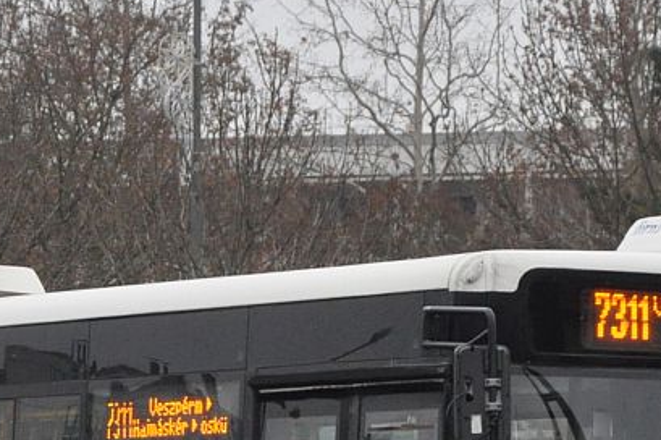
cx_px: 161
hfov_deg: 7.6
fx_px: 4953
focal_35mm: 270
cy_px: 480
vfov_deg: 5.1
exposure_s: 1/400
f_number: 5
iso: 1600
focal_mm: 52
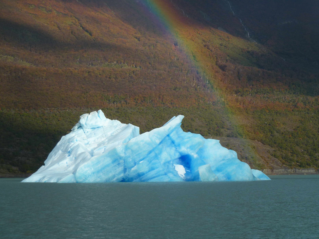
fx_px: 811
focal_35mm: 88
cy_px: 120
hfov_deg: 22.3
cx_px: 160
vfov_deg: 16.8
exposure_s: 1/320
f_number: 4.8
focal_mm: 14.8
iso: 100
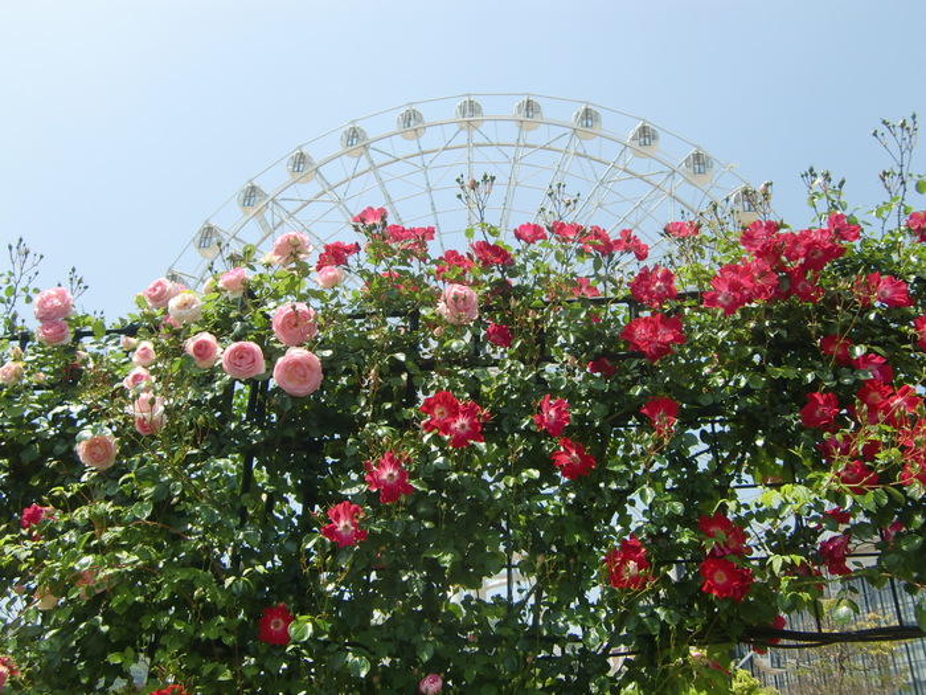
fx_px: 883
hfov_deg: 55.4
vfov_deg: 42.9
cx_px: 463
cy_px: 348
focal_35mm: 33
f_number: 2.7
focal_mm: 5.8
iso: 64
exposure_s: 1/1000
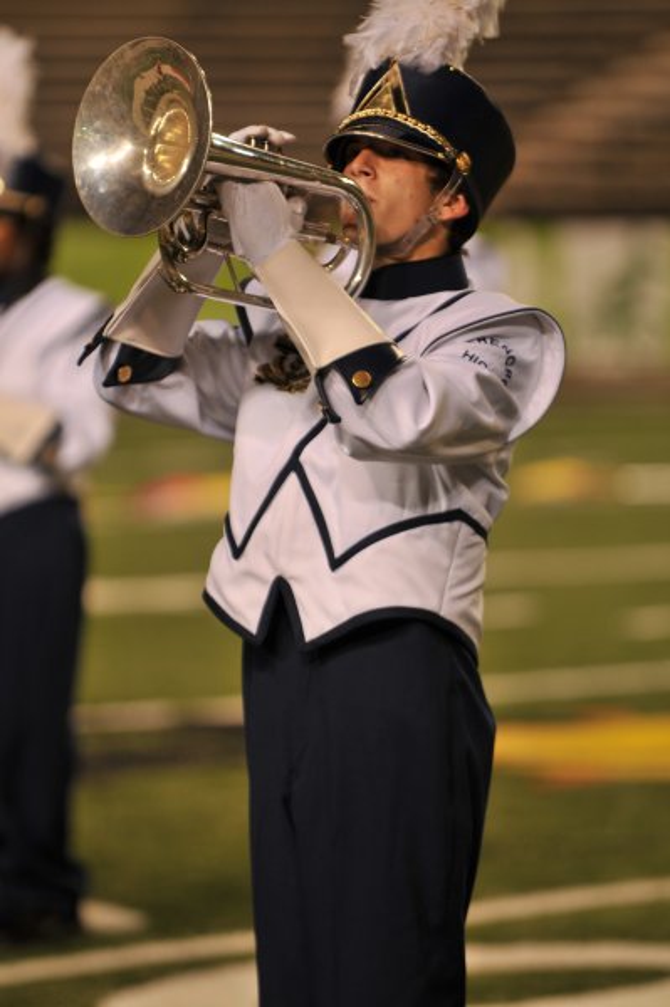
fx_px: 8389
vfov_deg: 6.9
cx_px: 335
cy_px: 504
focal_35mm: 300
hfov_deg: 4.6
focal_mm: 200
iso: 200
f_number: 2.8
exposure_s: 1/100
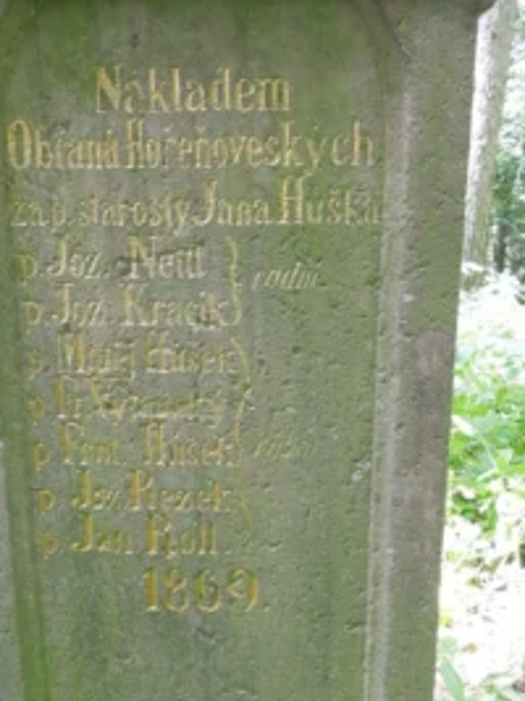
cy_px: 373
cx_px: 192
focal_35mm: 33
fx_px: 668
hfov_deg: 42.5
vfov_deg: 55.3
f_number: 3.3
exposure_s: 1/60
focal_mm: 4.5
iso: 400
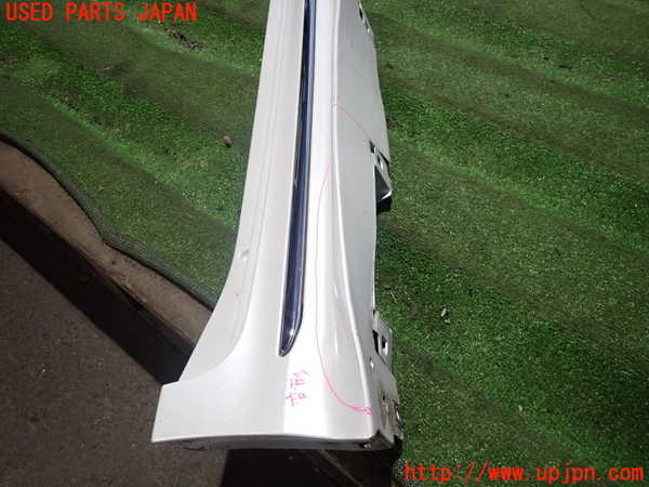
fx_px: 469
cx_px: 324
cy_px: 244
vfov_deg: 54.9
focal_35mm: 25
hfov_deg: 69.4
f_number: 2
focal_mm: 4.5
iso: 250
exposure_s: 1/30
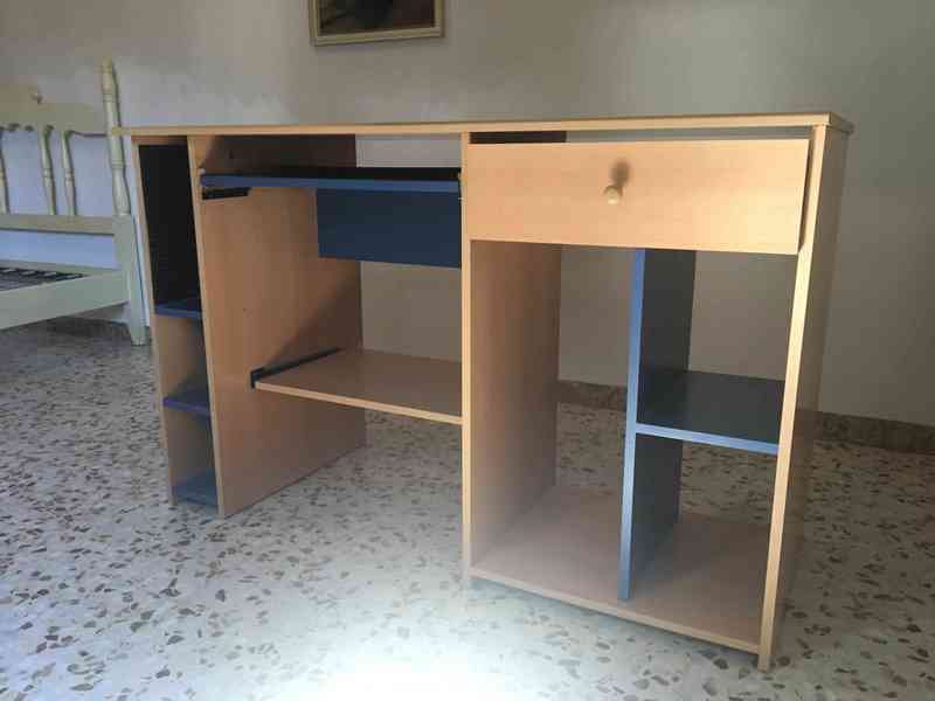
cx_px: 468
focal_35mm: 29
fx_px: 783
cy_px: 350
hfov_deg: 61.7
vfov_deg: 48.2
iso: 160
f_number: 2.2
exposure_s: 1/33
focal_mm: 4.15
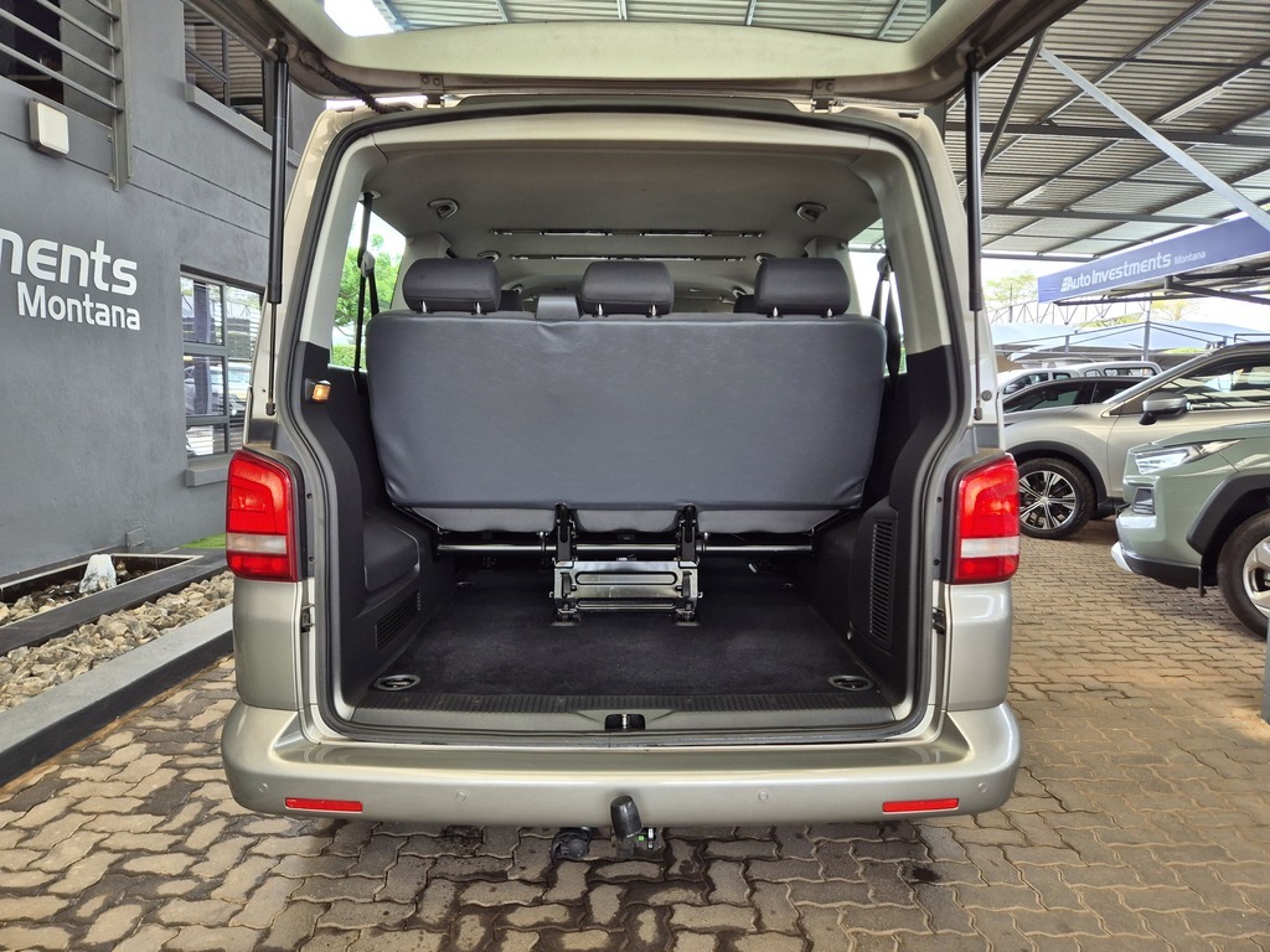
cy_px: 476
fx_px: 844
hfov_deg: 73.9
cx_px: 635
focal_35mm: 23
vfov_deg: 58.9
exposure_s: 1/180
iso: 64
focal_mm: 5.4
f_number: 1.8
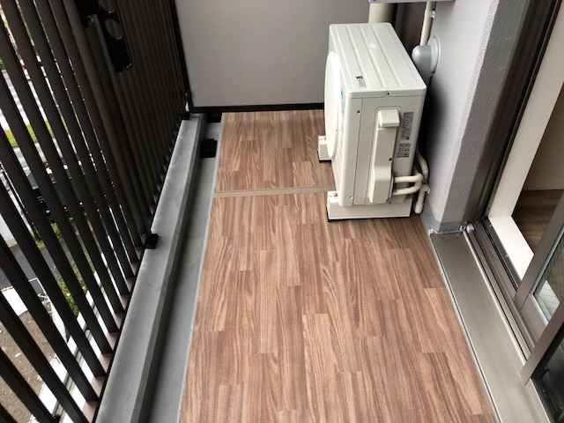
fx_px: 456
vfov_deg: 49.7
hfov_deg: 63.4
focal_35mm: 28
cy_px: 212
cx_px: 282
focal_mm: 3.99
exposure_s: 1/17
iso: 50
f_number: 1.8
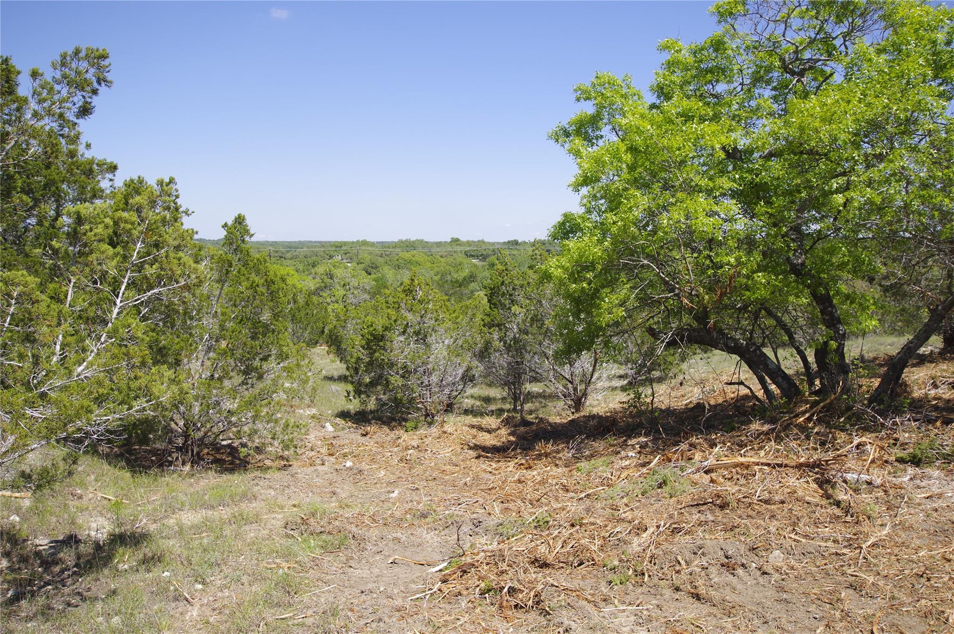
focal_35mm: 30
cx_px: 477
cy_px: 317
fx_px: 794
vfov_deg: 43.5
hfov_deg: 62.0
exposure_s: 1/200
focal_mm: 20
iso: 100
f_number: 7.1
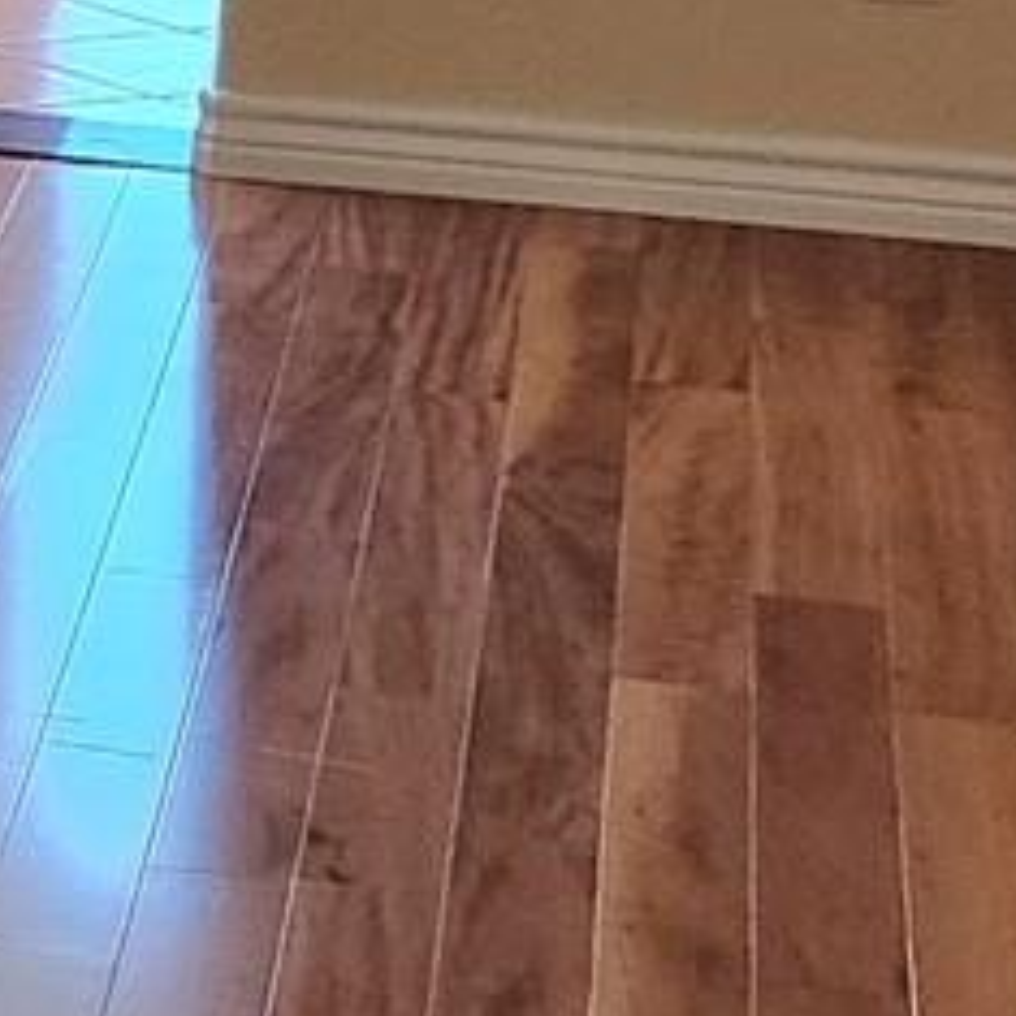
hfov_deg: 7.7
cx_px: -2590
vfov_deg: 9.8
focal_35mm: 177
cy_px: -147
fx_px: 5878
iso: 160
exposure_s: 1/120
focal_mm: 6.4
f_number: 1.8
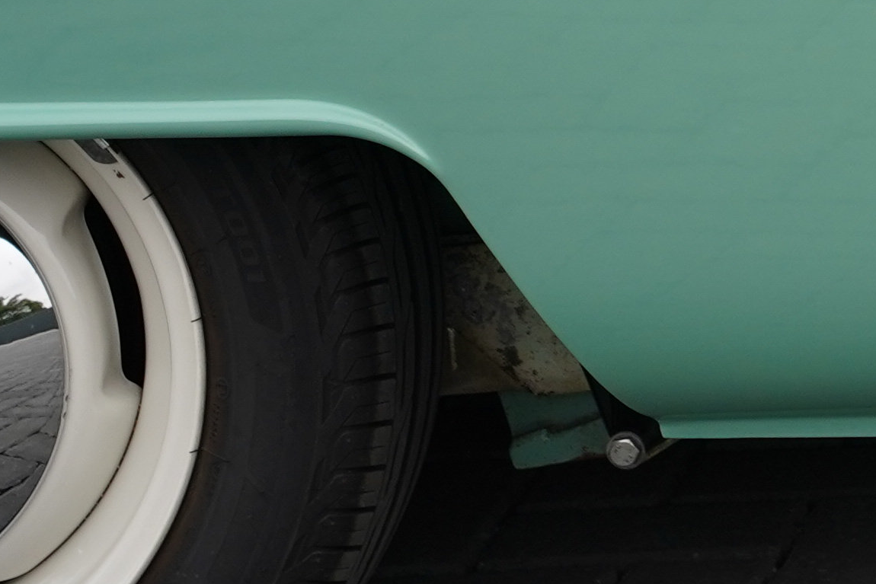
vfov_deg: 5.4
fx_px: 5955
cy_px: -846
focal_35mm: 245
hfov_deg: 7.7
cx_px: 2250
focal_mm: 46.9
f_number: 4.5
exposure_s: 1/200
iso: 500
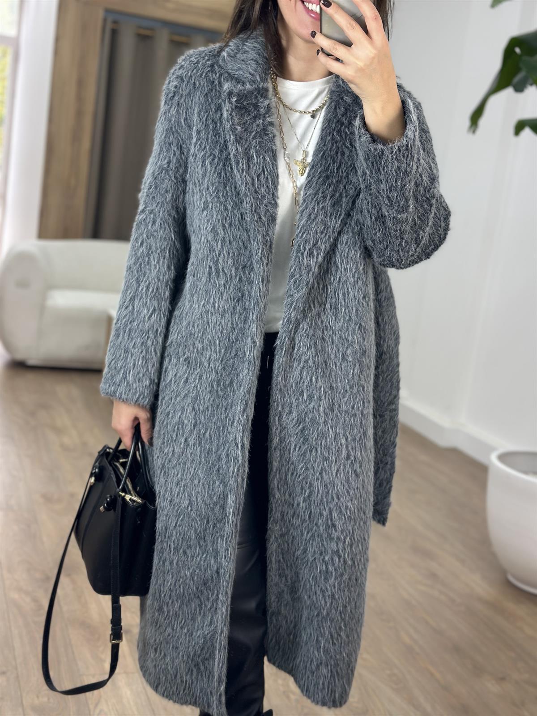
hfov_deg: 30.3
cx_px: 268
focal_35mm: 48
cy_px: 358
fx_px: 993
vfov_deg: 39.7
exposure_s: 1/100
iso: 80
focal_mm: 6.86
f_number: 1.78
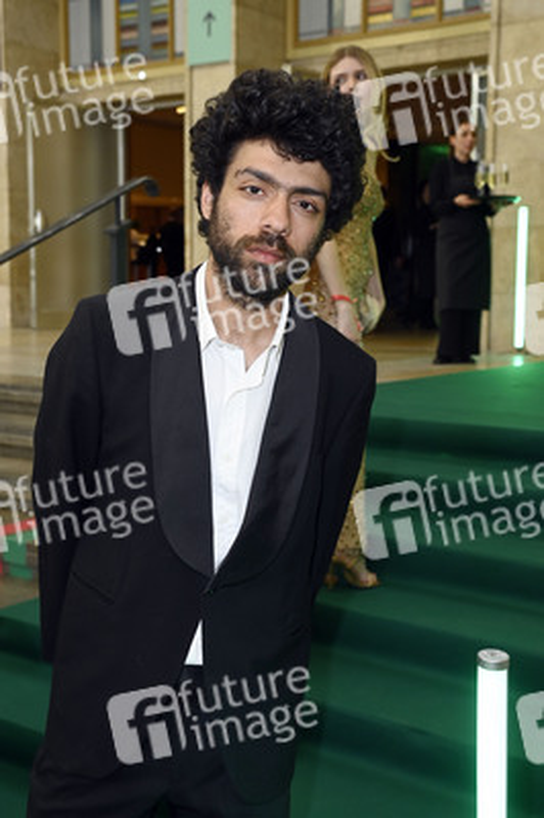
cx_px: 272
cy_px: 409
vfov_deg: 44.5
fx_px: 999
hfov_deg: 30.5
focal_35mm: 44
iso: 1600
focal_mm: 44
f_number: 5
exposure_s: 1/80
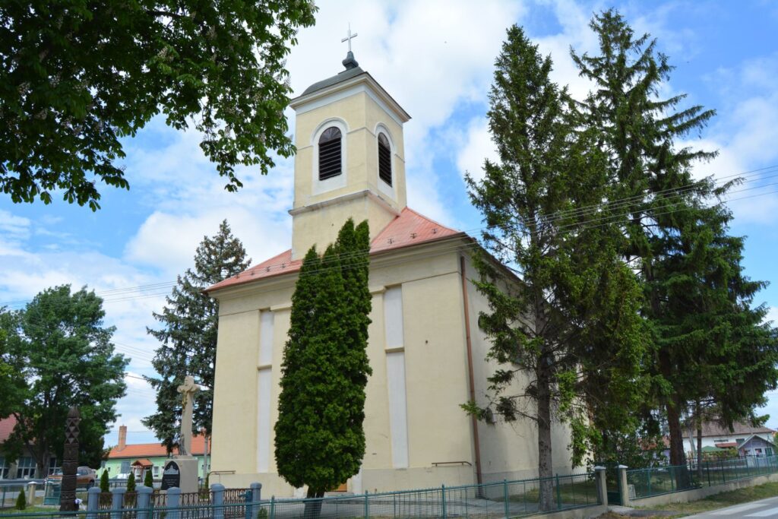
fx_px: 584
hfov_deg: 67.4
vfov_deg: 47.9
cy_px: 260
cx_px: 389
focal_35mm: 27
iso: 100
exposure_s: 1/250
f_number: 8
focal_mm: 18
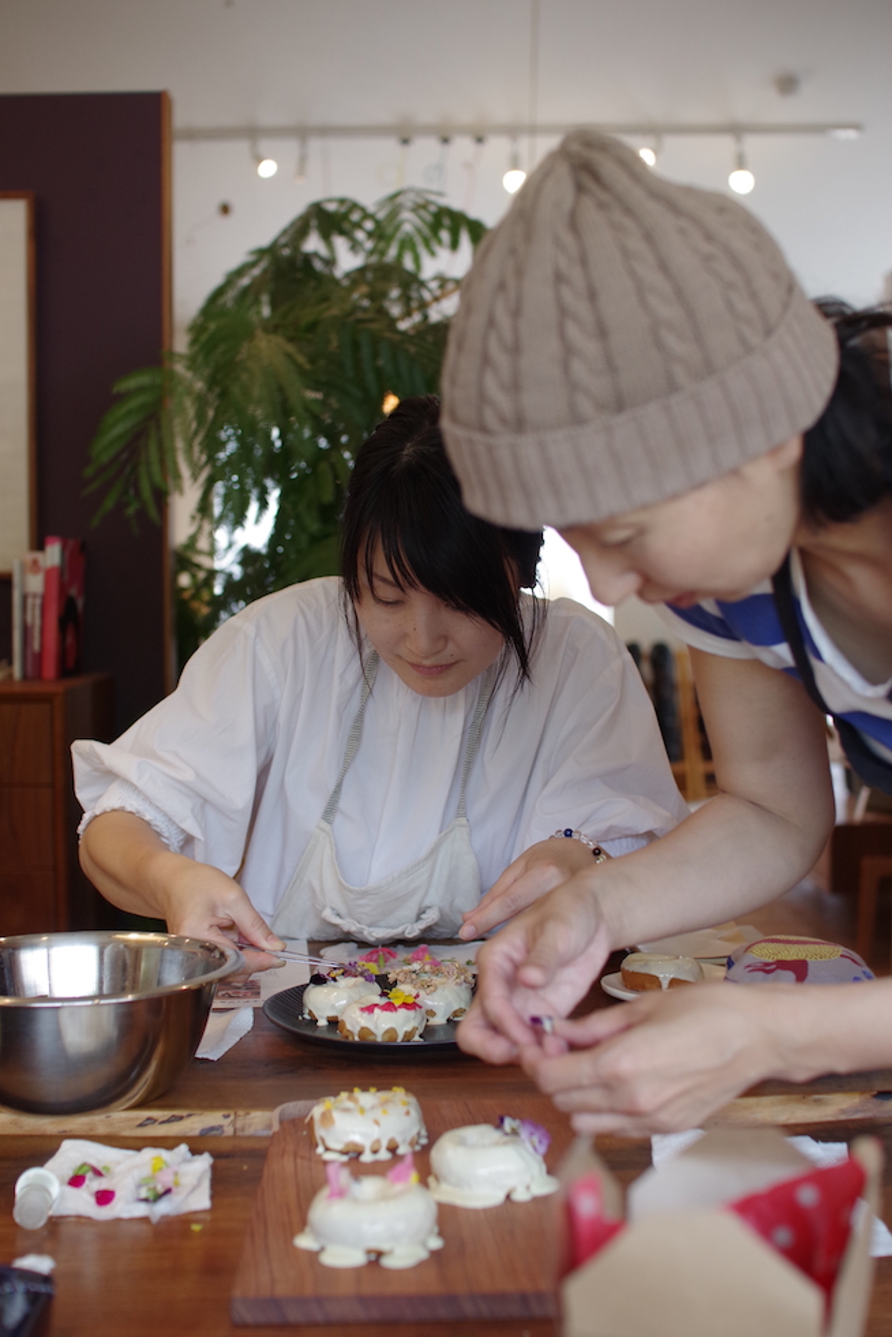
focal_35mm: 47
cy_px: 647
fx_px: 1745
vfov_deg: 41.9
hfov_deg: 28.7
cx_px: 458
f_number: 2.8
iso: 400
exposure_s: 1/200
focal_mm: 30
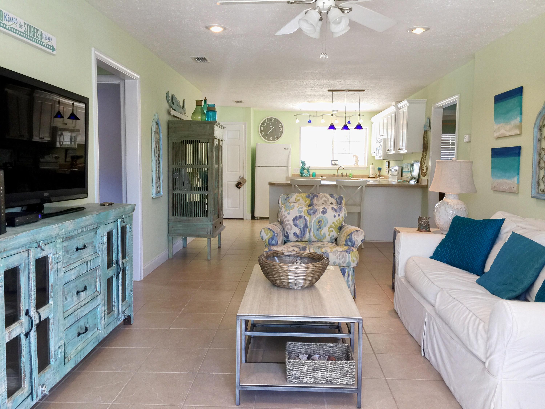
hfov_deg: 61.7
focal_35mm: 29
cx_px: 272
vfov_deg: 48.2
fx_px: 457
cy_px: 204
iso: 32
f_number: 2.2
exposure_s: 1/30
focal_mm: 4.15
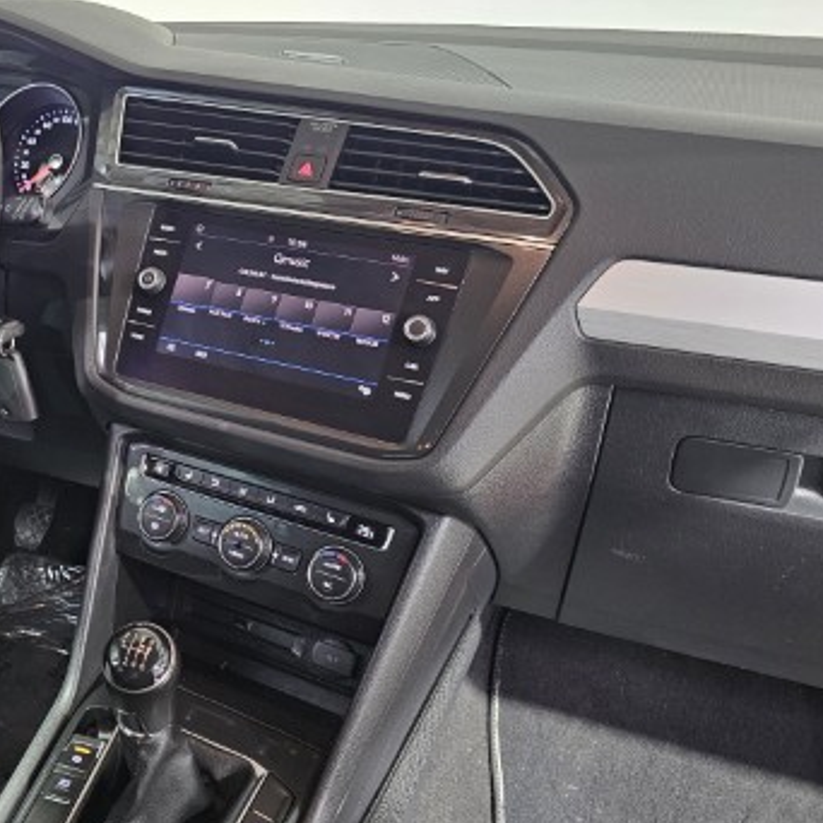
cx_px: 108
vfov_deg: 43.8
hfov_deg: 41.0
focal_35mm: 38
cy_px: 373
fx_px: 1022
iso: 640
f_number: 1.7
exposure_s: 1/25
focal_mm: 6.3
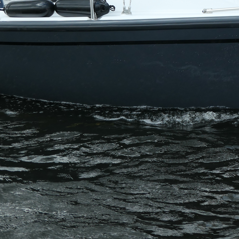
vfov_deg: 18.7
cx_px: 232
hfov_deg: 18.6
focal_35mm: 91
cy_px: 15
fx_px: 711
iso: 200
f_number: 4
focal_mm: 12.8
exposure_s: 1/800
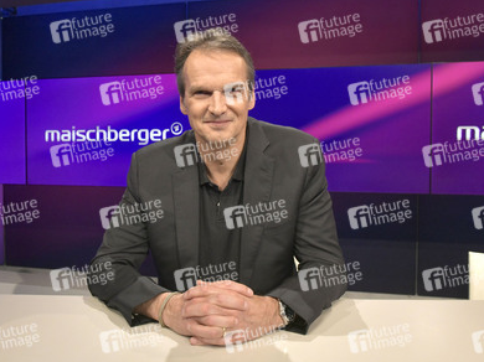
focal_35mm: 30
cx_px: 223
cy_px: 183
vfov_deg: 46.7
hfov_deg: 59.9
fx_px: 419
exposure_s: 1/200
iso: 2000
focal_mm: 27
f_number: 6.3
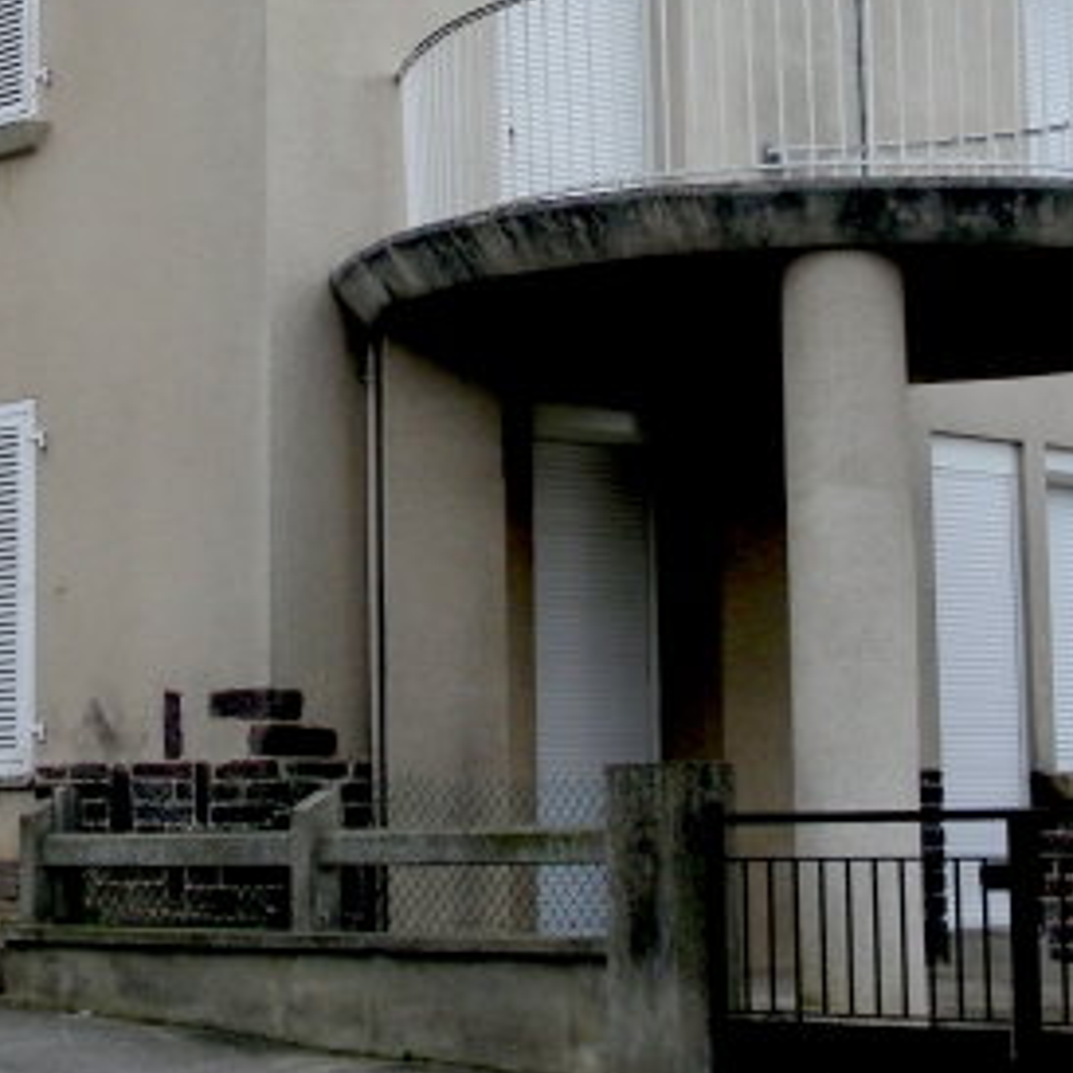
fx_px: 3402
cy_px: 102
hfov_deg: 17.8
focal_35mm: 97
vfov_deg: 17.6
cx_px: 286
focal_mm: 7.4
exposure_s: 1/256
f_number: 4
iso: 50
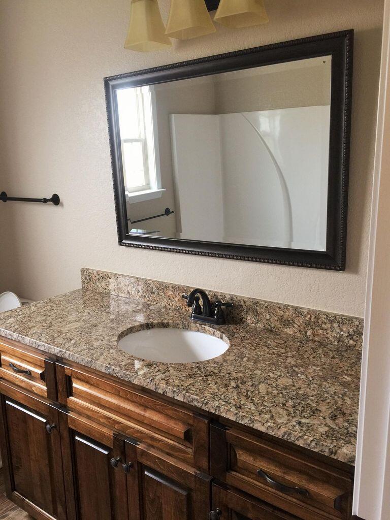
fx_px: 436
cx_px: 195
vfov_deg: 61.7
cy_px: 260
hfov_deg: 48.2
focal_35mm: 29
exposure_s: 1/15
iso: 40
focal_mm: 4.15
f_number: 2.2
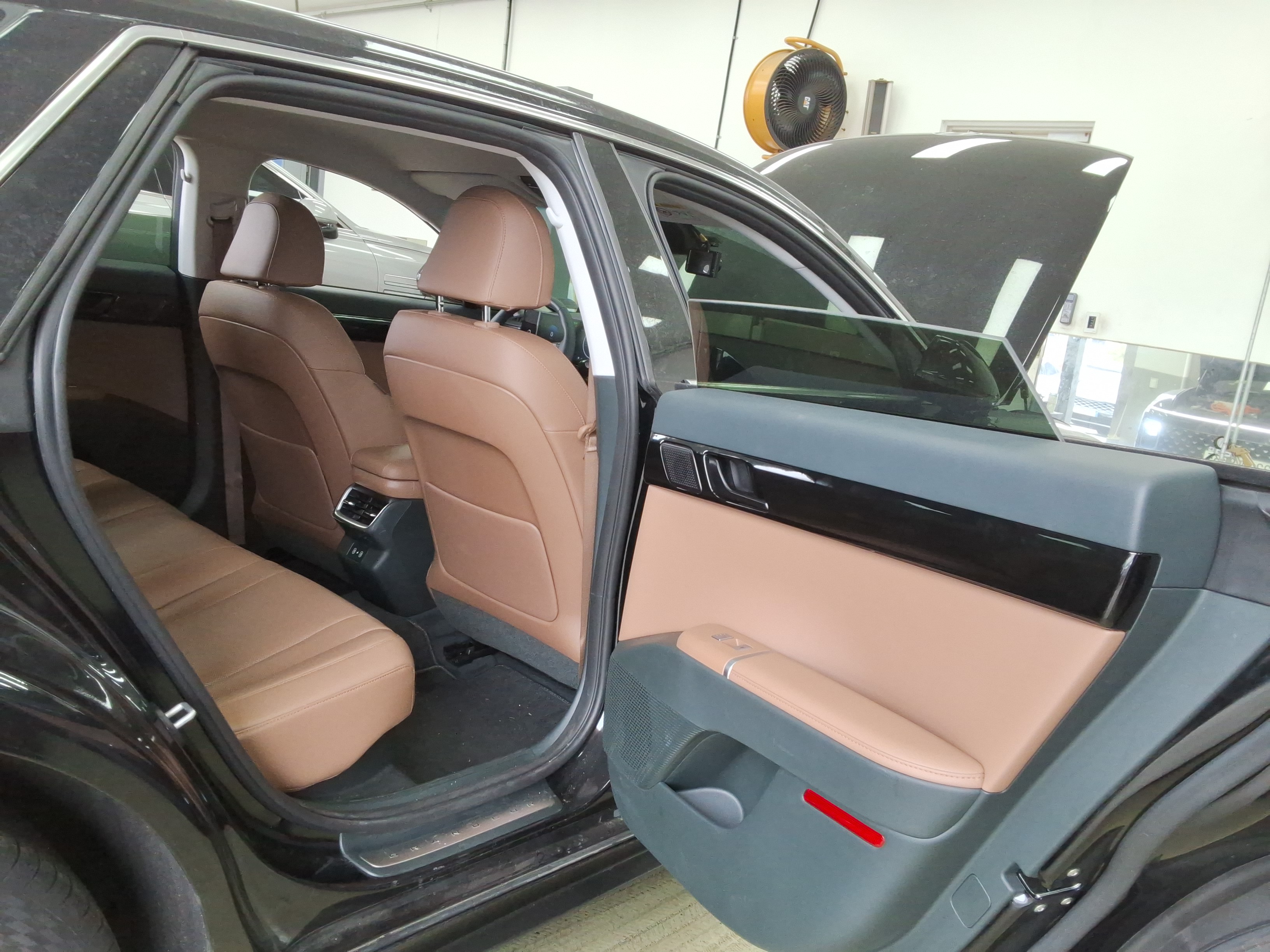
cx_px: 635
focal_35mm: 28
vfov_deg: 49.7
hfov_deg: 63.4
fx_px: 1027
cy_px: 476
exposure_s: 1/120
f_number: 1.9
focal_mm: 2.91
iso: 61
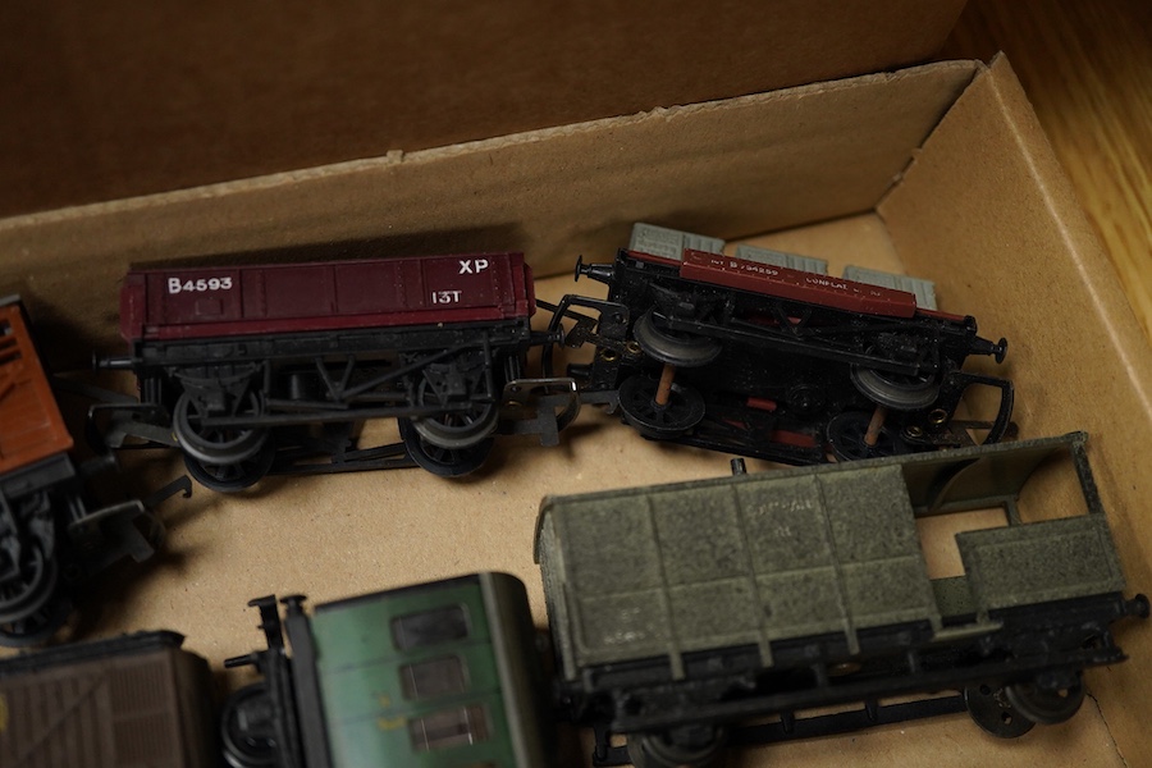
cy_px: 384
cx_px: 576
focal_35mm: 45
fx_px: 1440
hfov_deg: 43.6
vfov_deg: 29.9
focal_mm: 30
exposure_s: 1/160
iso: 1250
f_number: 3.5
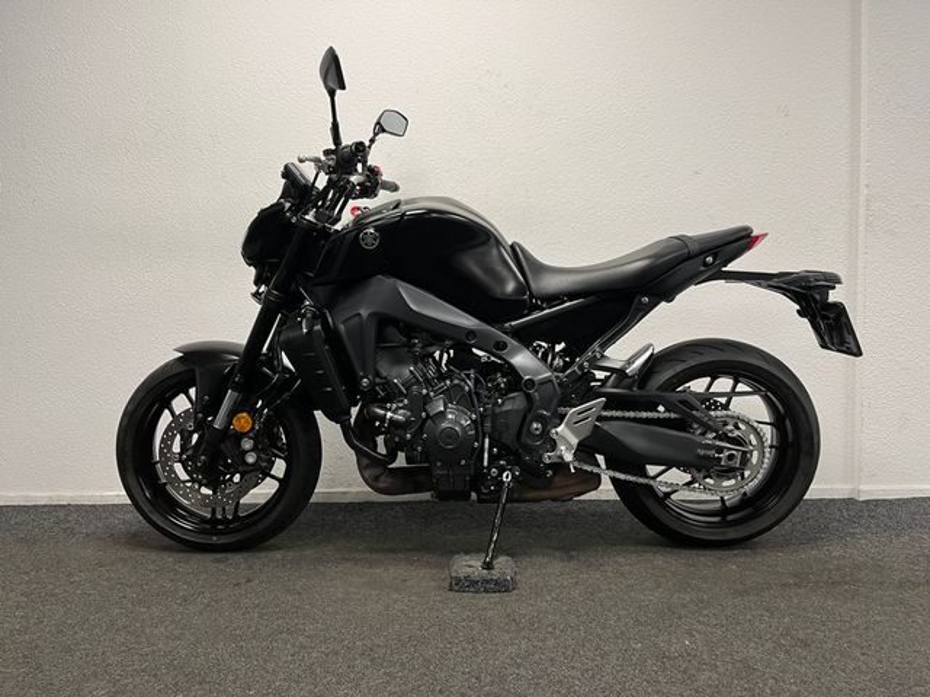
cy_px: 348
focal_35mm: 26
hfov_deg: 67.3
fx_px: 699
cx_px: 465
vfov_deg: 53.1
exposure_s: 1/50
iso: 80
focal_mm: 5.1
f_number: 1.6
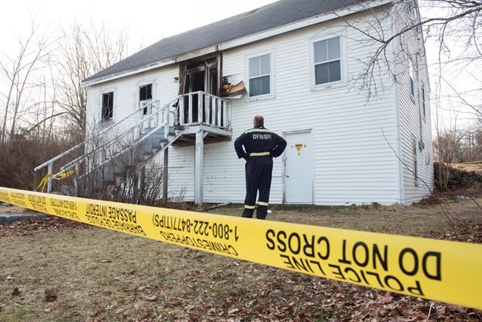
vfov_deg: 48.0
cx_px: 241
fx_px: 362
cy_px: 161
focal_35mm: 27
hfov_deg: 67.4
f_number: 11
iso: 800
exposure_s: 1/160
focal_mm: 27
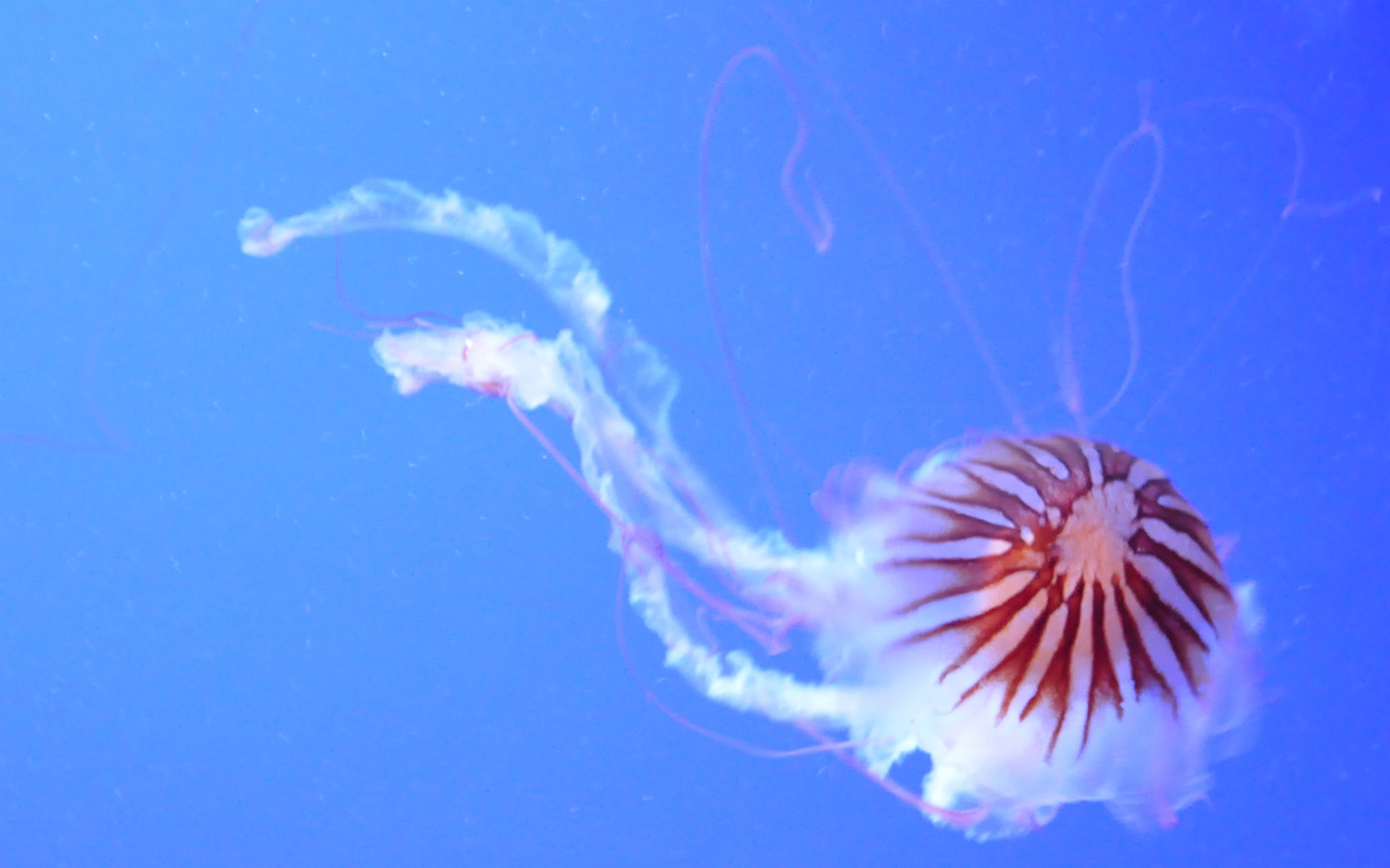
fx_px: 3864
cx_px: 963
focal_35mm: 102
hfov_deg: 20.3
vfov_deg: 12.8
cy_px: 354
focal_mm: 42
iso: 3200
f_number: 4.8
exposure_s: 1/13
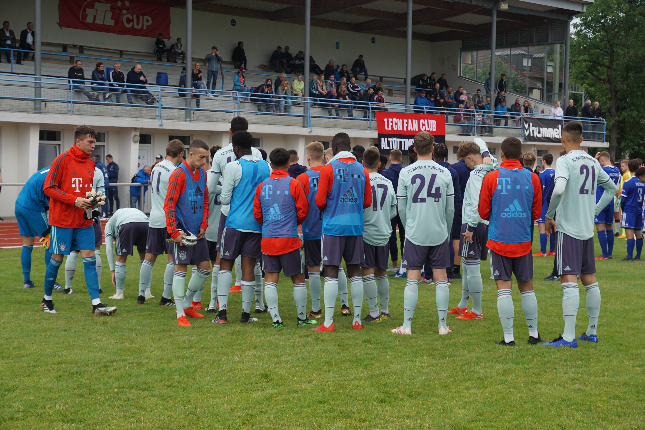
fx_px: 1209
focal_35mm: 68
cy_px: 215
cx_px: 322
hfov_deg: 29.9
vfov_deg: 20.2
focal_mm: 45
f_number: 4.5
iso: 100
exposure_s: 1/200
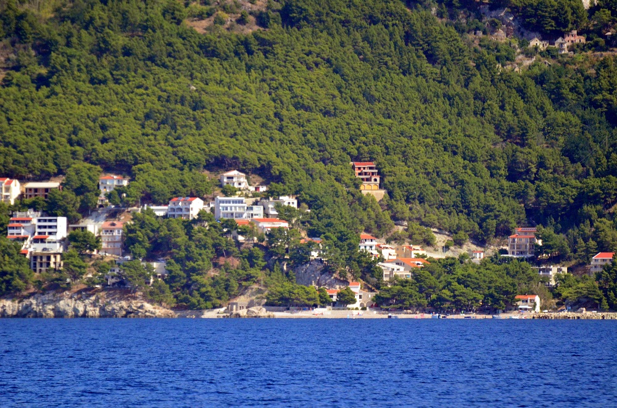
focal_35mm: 450
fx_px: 7695
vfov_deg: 3.0
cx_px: 308
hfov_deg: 4.6
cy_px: 204
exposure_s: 1/6400
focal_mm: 300
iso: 2000
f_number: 5.6
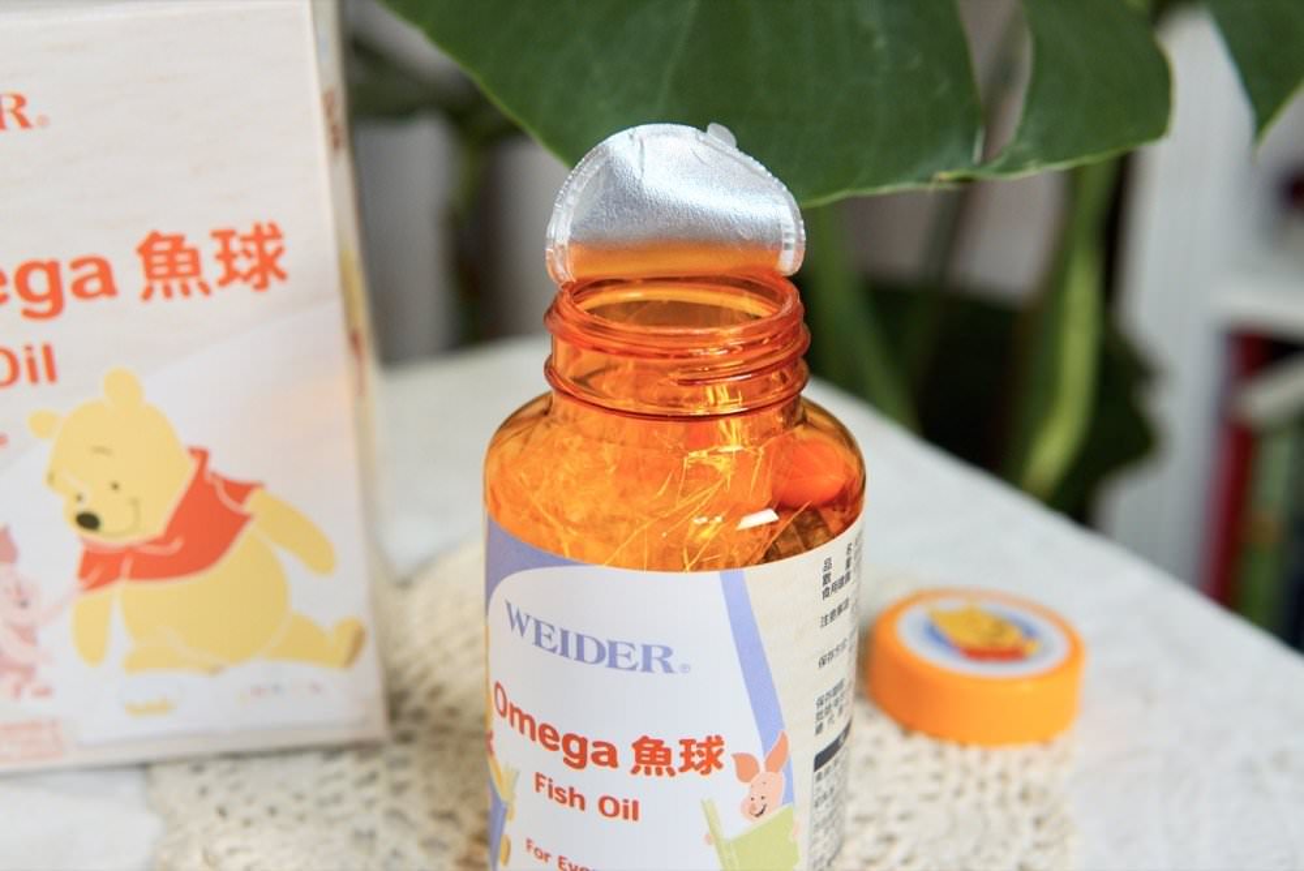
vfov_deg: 29.9
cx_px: 652
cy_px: 436
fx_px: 1631
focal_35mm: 45
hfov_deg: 43.6
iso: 250
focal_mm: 30
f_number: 4
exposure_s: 1/60
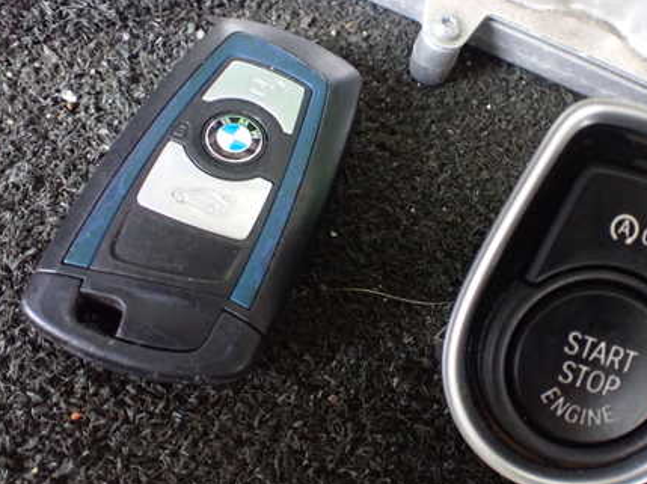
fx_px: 784
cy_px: 228
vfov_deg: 34.3
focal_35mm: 42
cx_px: 412
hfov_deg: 44.4
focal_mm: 5.4
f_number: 2.3
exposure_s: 1/30
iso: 1250
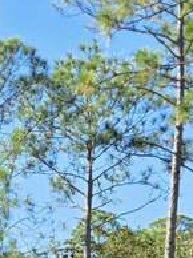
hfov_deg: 11.0
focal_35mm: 114
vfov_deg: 15.2
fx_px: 849
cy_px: 452
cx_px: -261
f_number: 1.7
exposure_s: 1/1983
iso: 80
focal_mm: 6.3
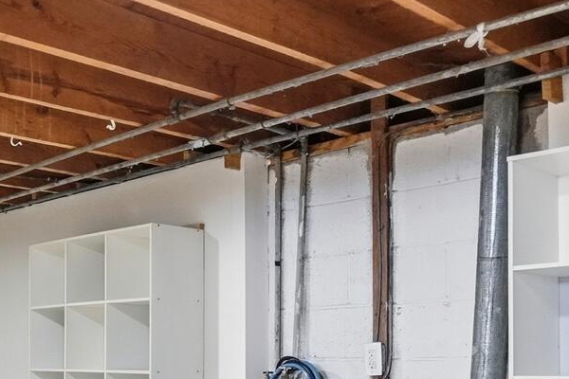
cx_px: 156
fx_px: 790
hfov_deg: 38.8
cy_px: 384
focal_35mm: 50
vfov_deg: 25.6
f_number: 4
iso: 100
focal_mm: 10
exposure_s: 1/80
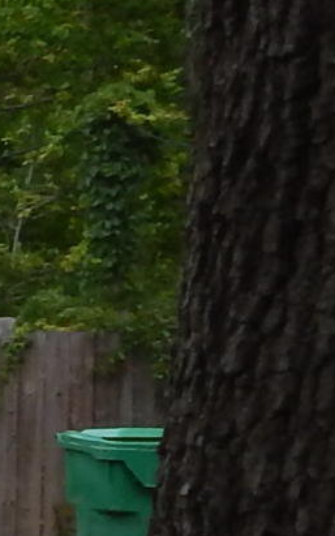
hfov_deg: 4.4
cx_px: -1541
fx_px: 3505
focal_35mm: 240
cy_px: 436
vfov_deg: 8.7
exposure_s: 1/800
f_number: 3.2
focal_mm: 5.6
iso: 125
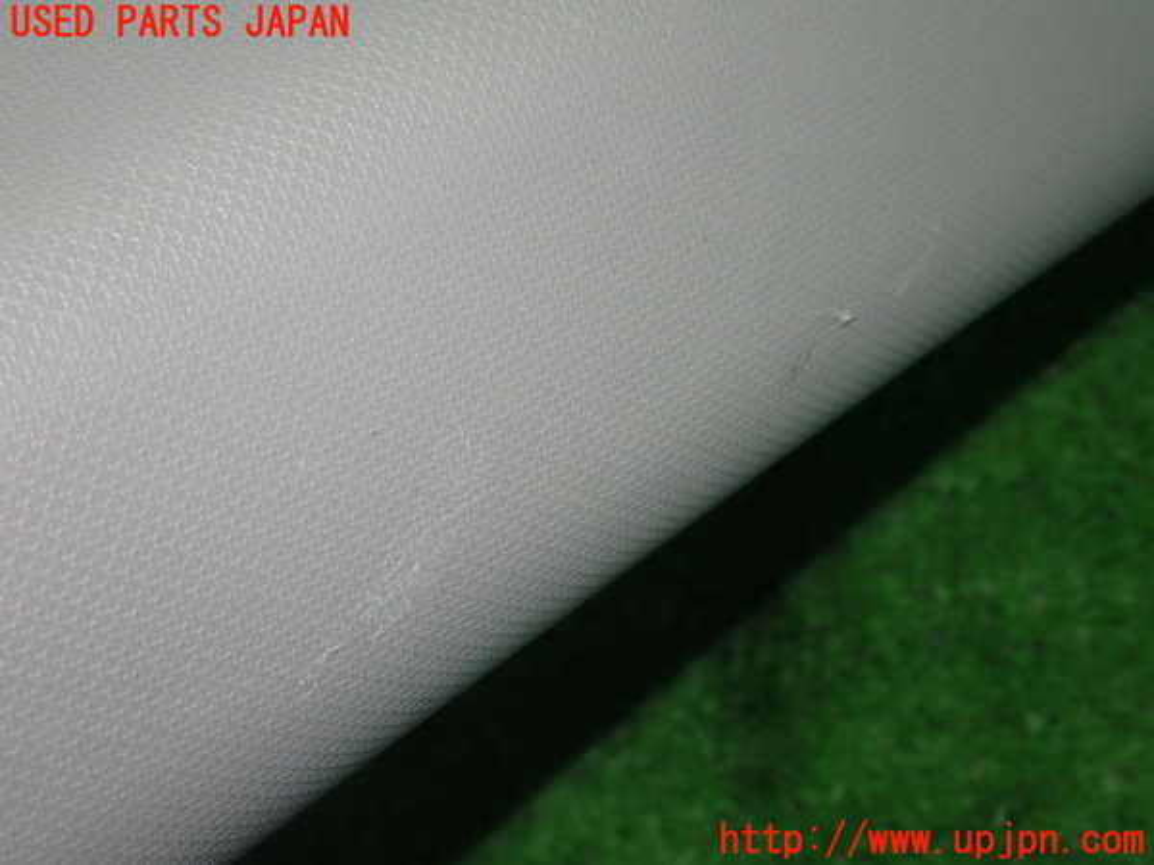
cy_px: 432
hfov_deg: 33.2
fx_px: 1934
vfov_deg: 25.2
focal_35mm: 58
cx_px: 577
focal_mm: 10.35
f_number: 3.5
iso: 500
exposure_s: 1/60
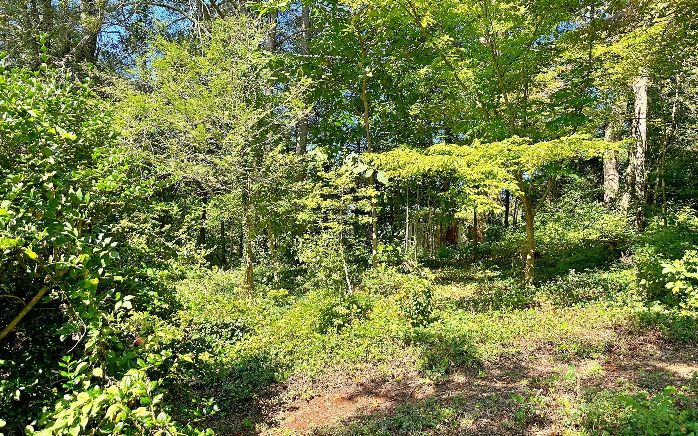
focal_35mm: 26
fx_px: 495
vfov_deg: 47.6
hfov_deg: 70.4
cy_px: 227
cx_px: 356
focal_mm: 6.86
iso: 80
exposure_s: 1/952
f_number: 1.78
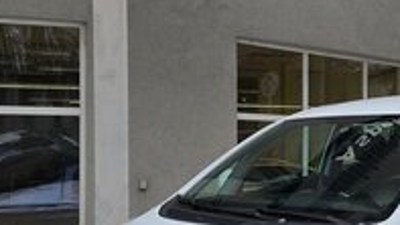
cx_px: 319
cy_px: 154
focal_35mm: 62
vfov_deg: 19.4
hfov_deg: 32.9
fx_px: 658
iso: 25
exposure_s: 1/180
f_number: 1.7
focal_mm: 6.3
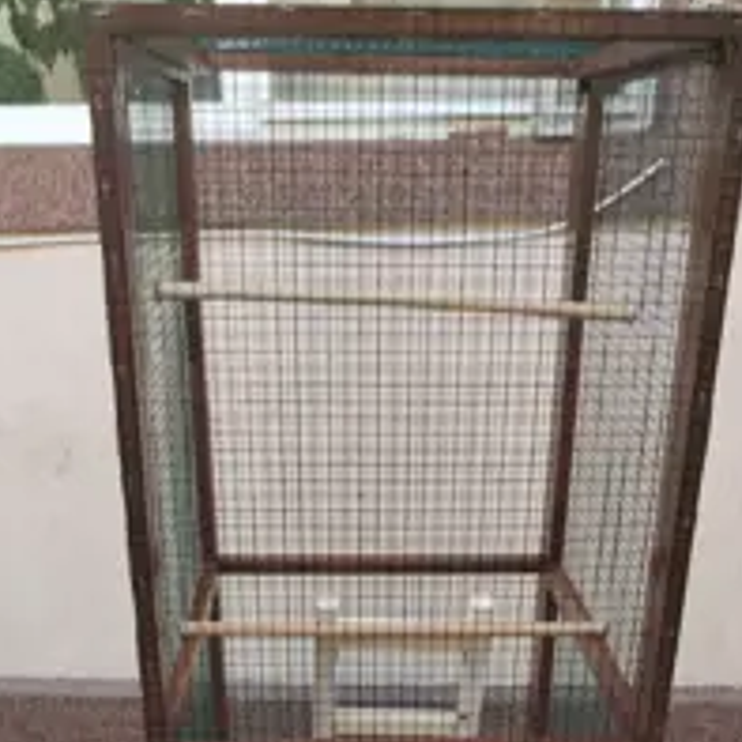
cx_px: 380
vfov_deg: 31.0
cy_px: 697
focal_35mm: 52
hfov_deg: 32.8
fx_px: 1261
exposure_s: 1/50
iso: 167
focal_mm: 4.75
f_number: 1.8
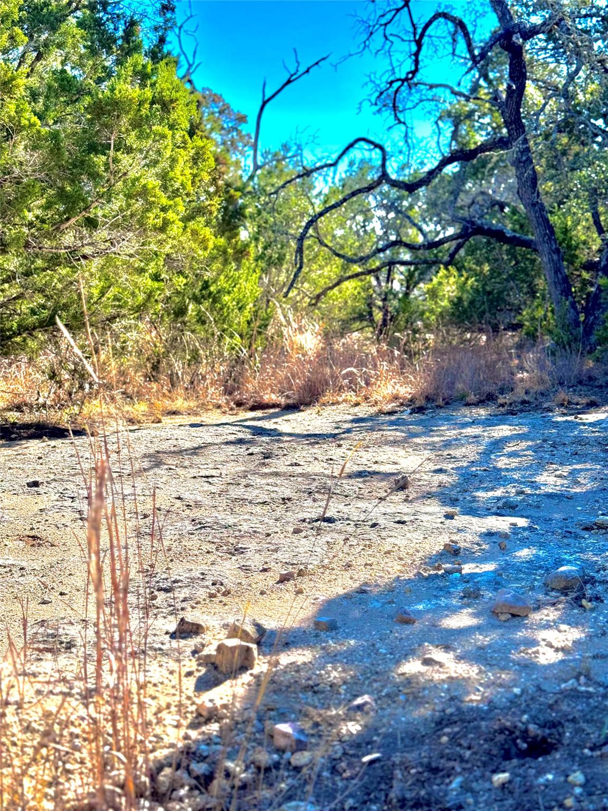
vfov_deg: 39.7
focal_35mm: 48
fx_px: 1124
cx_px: 304
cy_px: 406
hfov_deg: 30.3
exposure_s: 1/1681
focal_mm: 6.76
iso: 64
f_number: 1.78
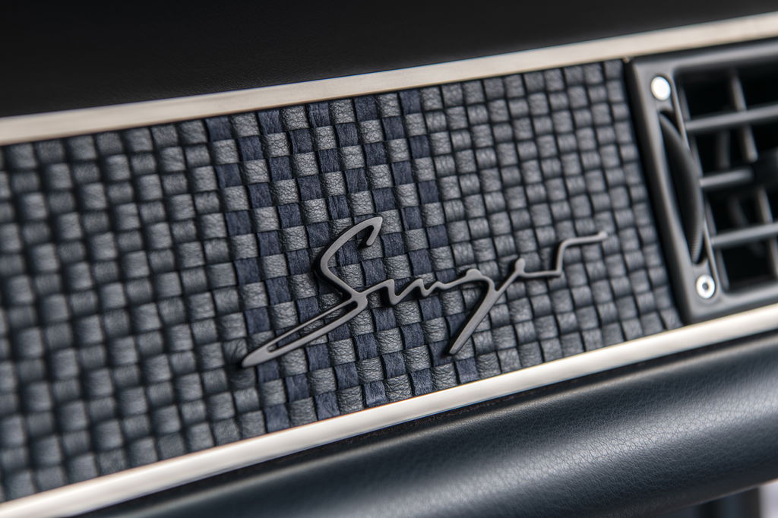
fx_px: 1512
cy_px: 259
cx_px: 389
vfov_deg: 19.4
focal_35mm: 70
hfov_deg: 28.9
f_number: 5
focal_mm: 70
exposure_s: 1/50
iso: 64
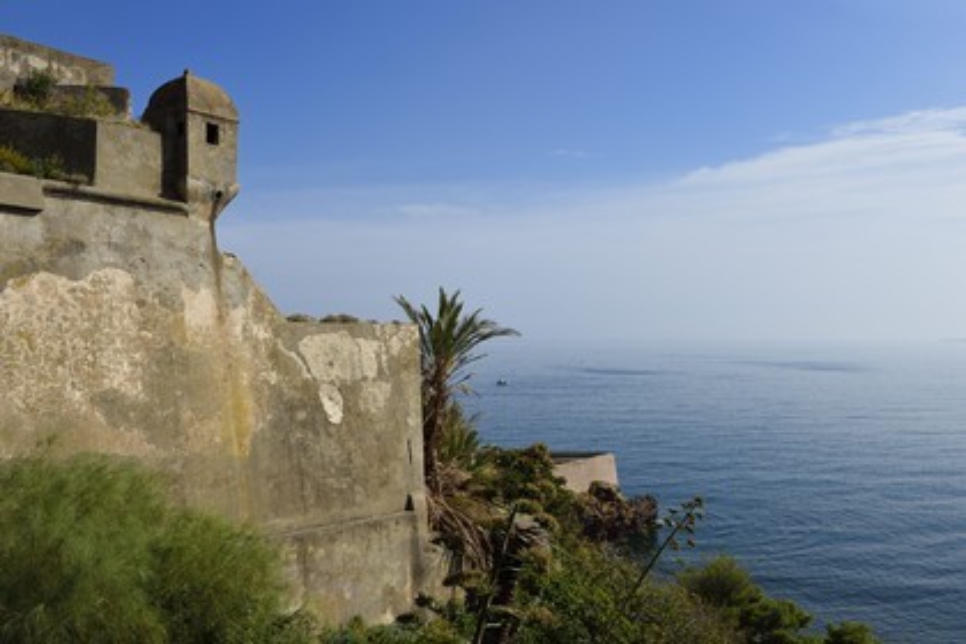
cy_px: 322
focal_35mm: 34
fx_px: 912
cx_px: 483
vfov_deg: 38.9
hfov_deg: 55.8
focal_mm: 34
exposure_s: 1/250
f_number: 16
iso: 200
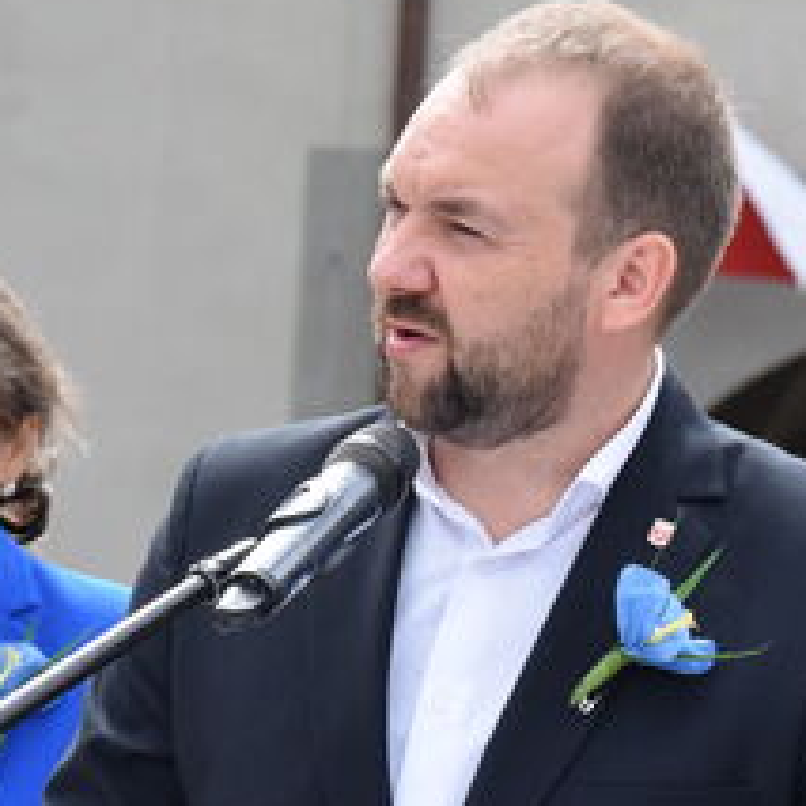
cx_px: 397
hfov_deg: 4.9
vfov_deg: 4.9
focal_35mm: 356
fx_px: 9389
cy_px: 704
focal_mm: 85
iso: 1250
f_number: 9
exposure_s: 1/1250
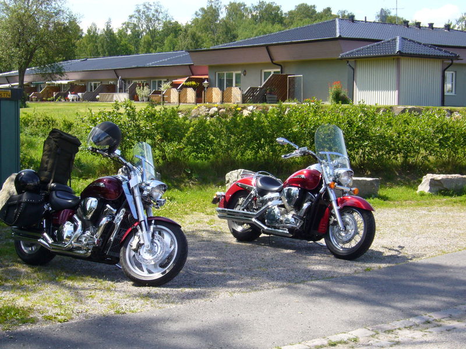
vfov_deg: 21.0
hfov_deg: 27.8
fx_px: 942
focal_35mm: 70
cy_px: 174
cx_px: 233
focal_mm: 11.5
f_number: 4
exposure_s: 1/320
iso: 80
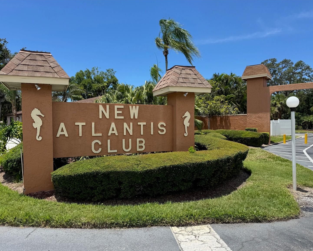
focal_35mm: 26
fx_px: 241
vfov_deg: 54.9
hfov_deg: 66.0
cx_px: 153
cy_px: 130
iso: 80
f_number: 1.78
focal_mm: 6.76
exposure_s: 1/3413
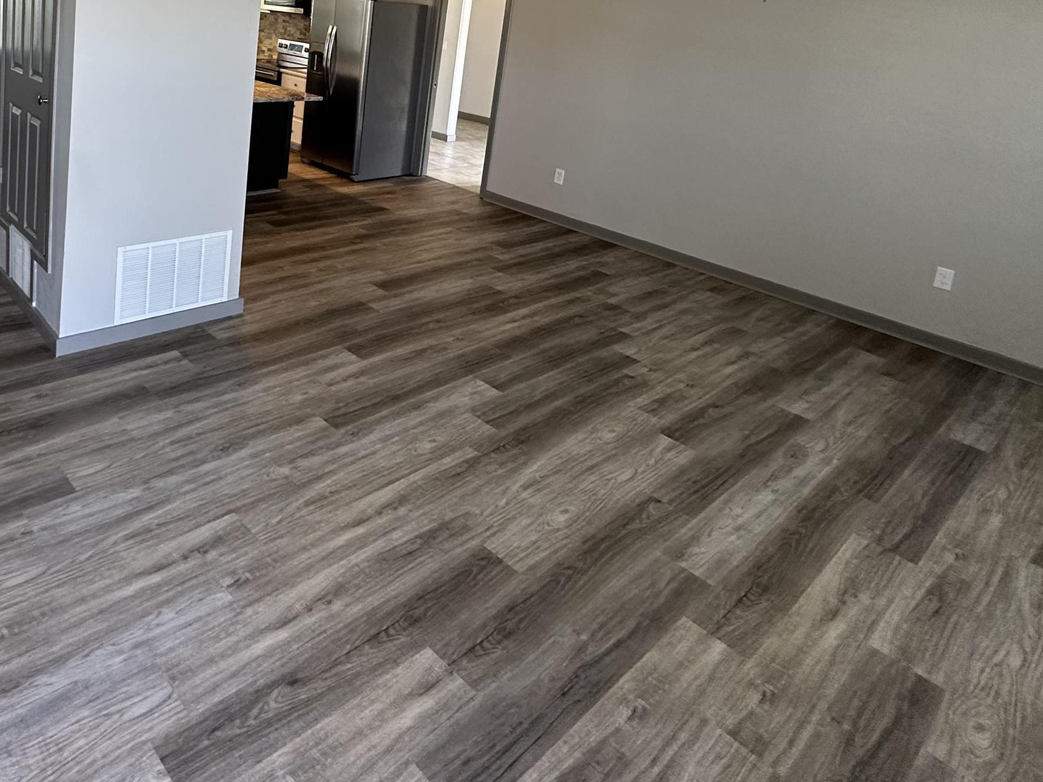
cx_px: 288
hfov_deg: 66.0
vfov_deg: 50.4
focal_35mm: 25
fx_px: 753
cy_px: 120
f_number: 2.2
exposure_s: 1/120
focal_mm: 2.22
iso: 250
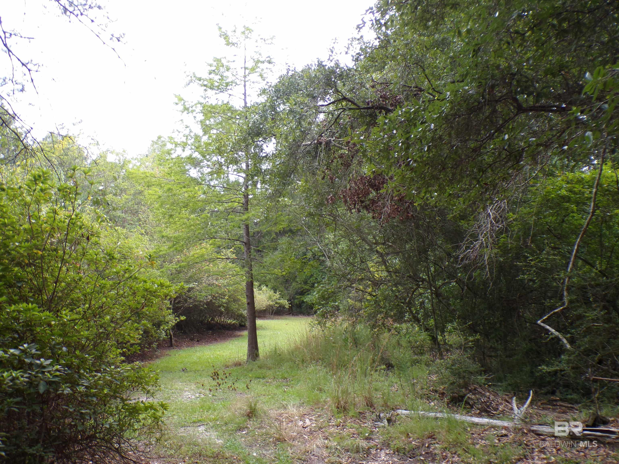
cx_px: 310
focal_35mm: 32
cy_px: 232
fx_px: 572
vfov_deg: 44.2
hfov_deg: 56.8
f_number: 3.2
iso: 100
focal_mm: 5.8
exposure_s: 1/42
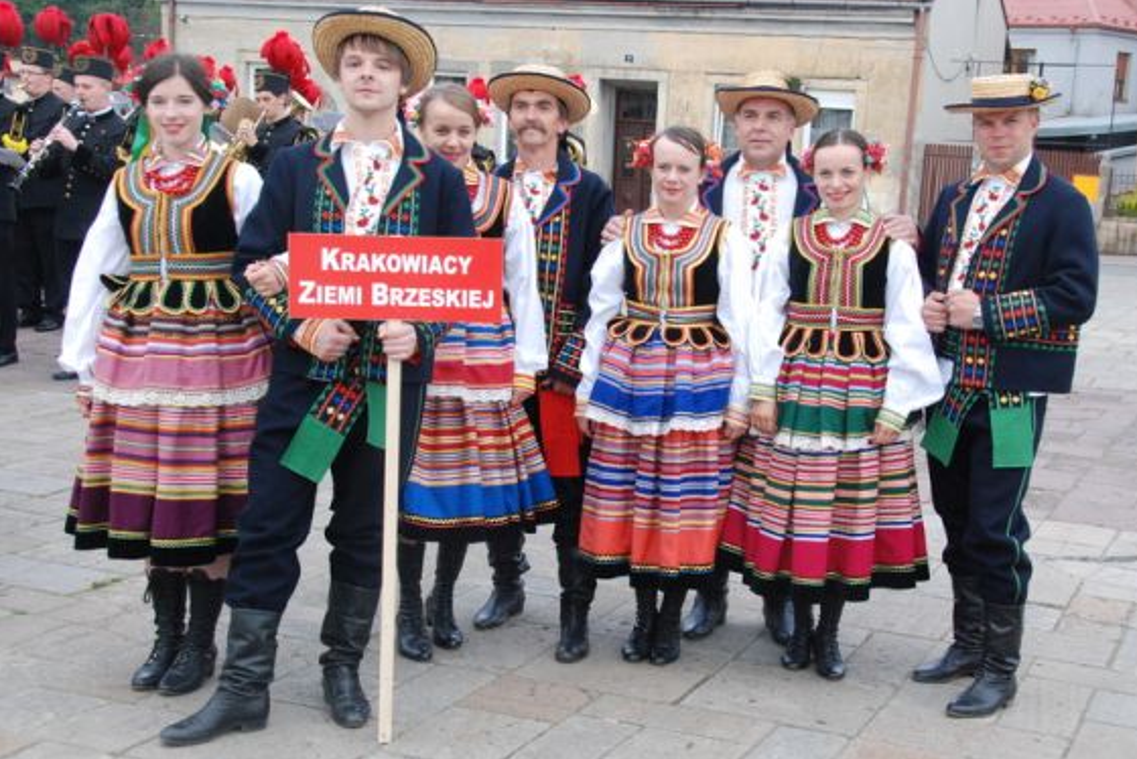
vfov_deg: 28.9
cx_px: 606
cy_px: 355
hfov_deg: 42.3
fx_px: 1470
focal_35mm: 47
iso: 800
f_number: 9
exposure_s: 1/320
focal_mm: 29
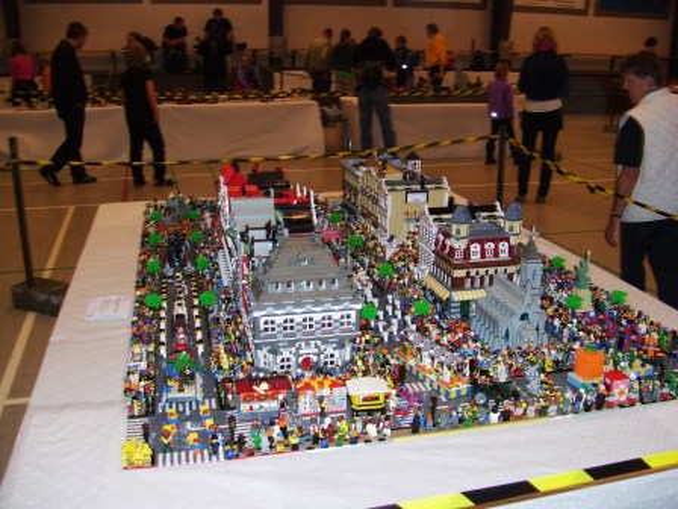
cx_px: 339
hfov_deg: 51.4
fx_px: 705
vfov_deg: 39.7
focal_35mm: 36
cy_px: 254
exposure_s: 1/60
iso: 80
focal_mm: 6
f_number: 2.7
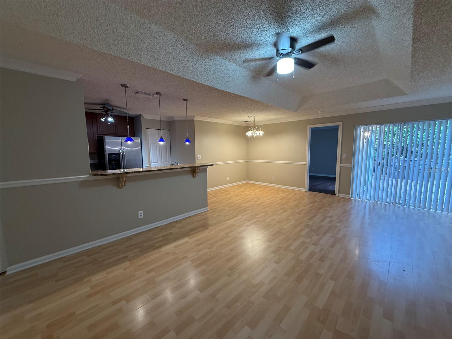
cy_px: 170
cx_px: 226
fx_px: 183
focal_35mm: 14
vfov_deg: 85.7
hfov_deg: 102.1
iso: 200
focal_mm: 2.22
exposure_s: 1/60
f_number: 2.2
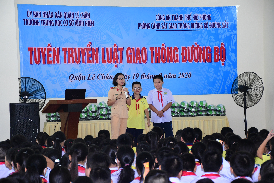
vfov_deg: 13.0
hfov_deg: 19.5
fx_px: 799
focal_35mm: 105
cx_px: 137
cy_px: 92
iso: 2000
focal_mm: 70
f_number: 5.6
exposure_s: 1/200
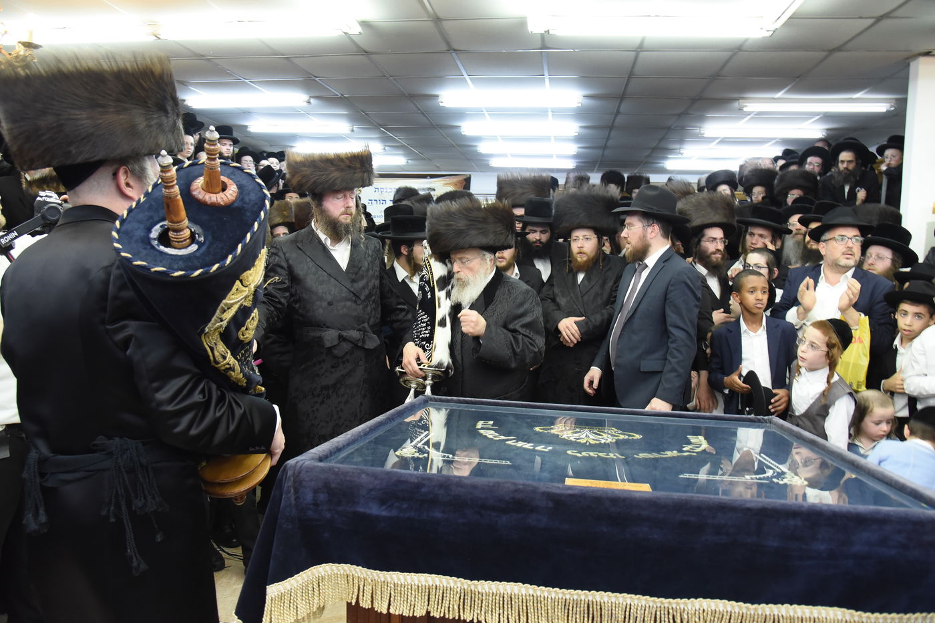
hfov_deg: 73.8
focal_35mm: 24
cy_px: 312
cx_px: 468
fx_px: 623
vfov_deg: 53.1
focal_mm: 24
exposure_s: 1/160
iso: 3200
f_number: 5.6
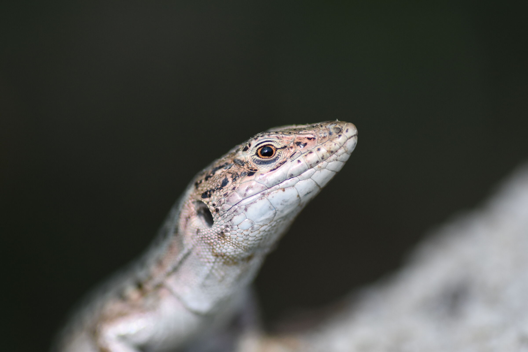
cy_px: 176
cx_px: 264
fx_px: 2200
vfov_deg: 9.1
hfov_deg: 13.7
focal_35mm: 150
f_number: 4
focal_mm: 100
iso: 1000
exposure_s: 1/4000
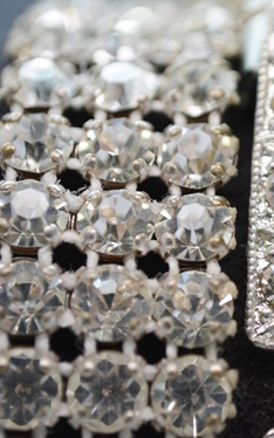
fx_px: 1610
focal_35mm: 135
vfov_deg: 15.5
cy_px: 205
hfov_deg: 9.6
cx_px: 323
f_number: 5.6
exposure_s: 1/60
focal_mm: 55
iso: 400
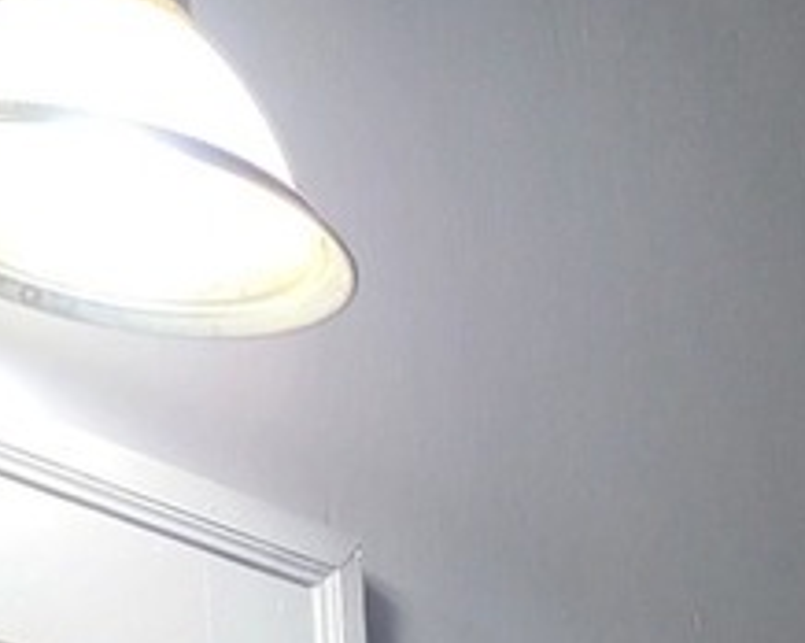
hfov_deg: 14.2
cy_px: 1907
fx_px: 2999
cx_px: 1259
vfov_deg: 9.6
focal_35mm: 126
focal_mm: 5.4
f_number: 1.8
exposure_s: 1/120
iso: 250
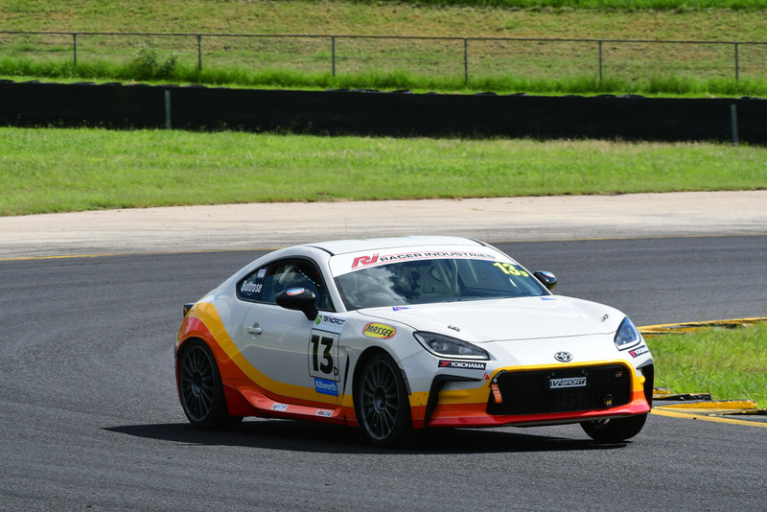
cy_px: 256
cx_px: 384
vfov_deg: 4.6
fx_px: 6394
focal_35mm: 300
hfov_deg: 6.9
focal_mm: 200
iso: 400
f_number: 11
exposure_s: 1/640
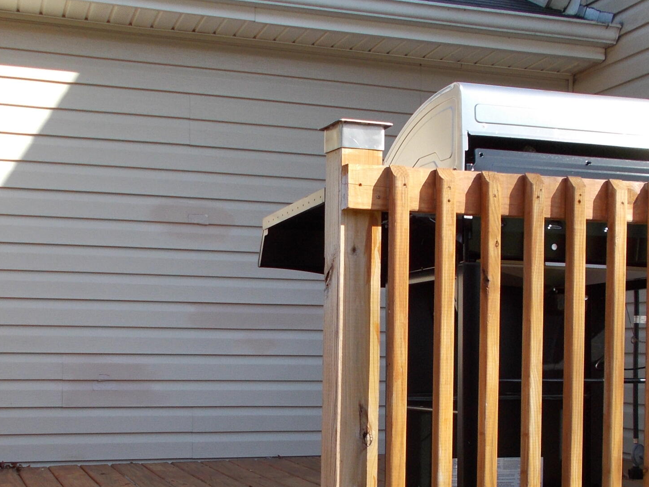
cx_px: 318
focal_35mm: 54
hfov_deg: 35.5
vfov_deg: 26.7
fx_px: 1012
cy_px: 366
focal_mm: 4.6
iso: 80
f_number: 3.2
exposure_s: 1/320
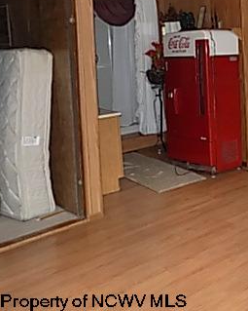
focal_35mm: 45
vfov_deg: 40.1
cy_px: 79
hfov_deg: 29.0
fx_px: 413
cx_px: 296
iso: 360
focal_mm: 4
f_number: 3.1
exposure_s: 1/30
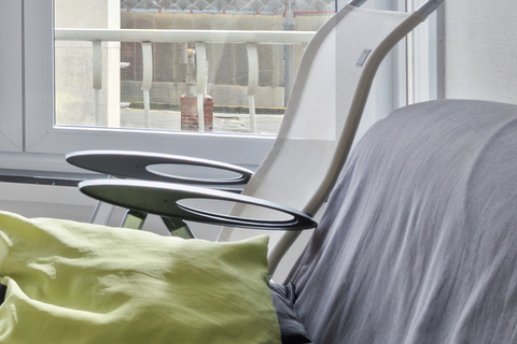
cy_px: -19
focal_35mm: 80
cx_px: -506
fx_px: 1149
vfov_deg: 16.6
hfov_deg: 17.9
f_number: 11
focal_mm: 16
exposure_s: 1/15
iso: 200
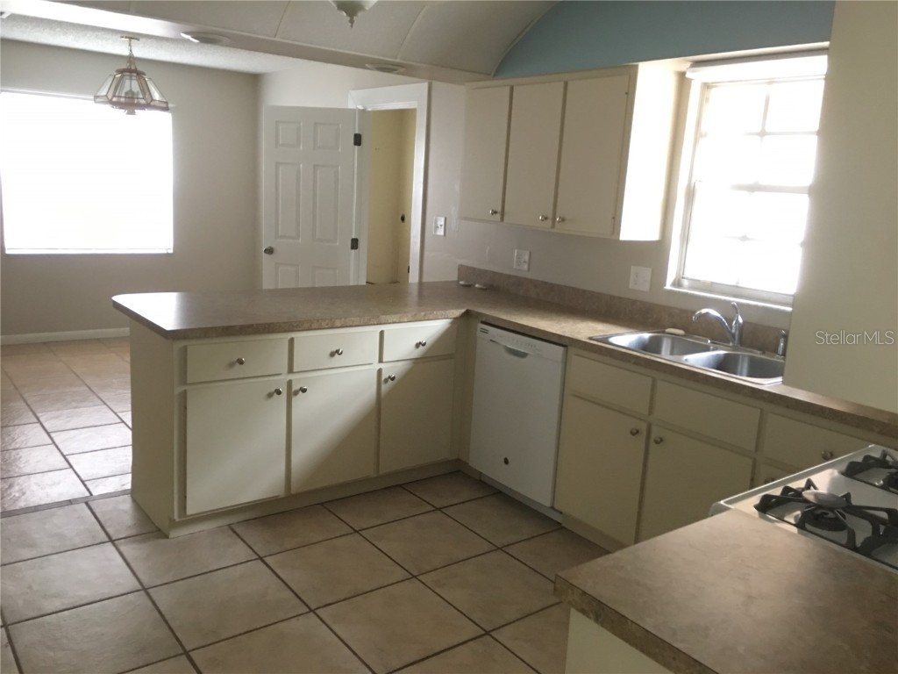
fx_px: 752
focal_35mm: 29
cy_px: 337
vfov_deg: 48.2
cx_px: 449
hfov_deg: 61.7
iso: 100
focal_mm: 4.15
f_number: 2.2
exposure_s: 1/10
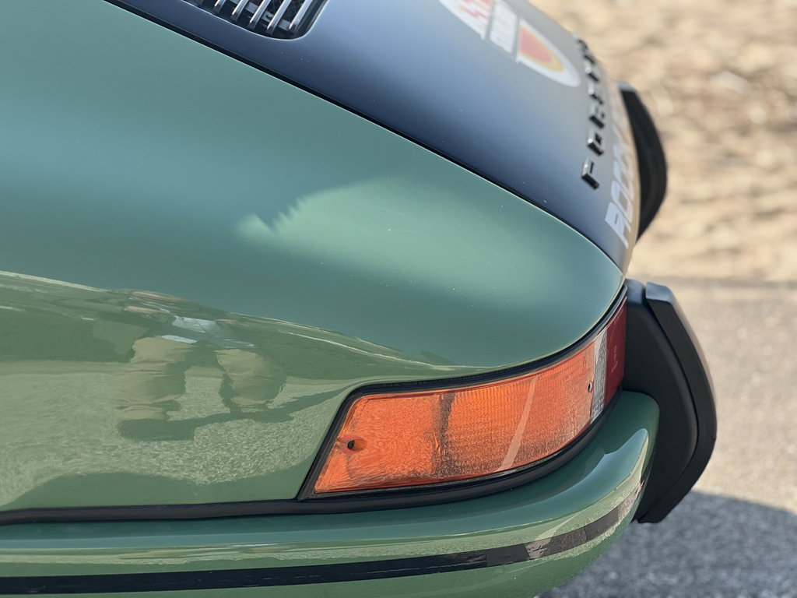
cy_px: 299
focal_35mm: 77
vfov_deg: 19.1
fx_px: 1773
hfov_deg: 25.3
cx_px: 398
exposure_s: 1/212
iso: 25
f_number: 2.8
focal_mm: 9
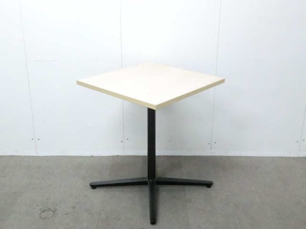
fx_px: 398
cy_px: 114
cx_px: 153
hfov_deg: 42.1
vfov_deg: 32.2
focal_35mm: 45
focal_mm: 8.2
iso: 800
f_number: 4.3
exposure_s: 1/40
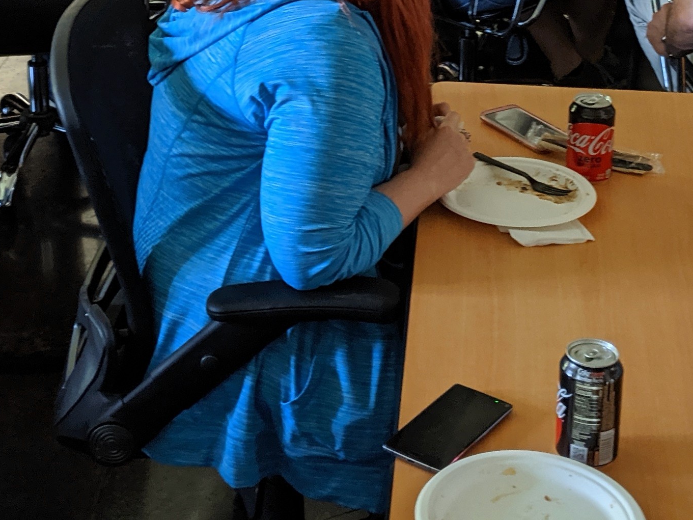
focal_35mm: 80
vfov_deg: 17.9
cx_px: 362
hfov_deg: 24.4
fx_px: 1602
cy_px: -30
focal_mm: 4.44
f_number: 1.8
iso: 141
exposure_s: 1/20
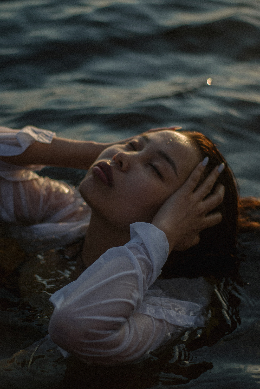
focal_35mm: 75
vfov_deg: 27.0
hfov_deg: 18.2
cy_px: 194
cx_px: 130
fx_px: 810
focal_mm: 50
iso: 100
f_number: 1.8
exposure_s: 1/2500
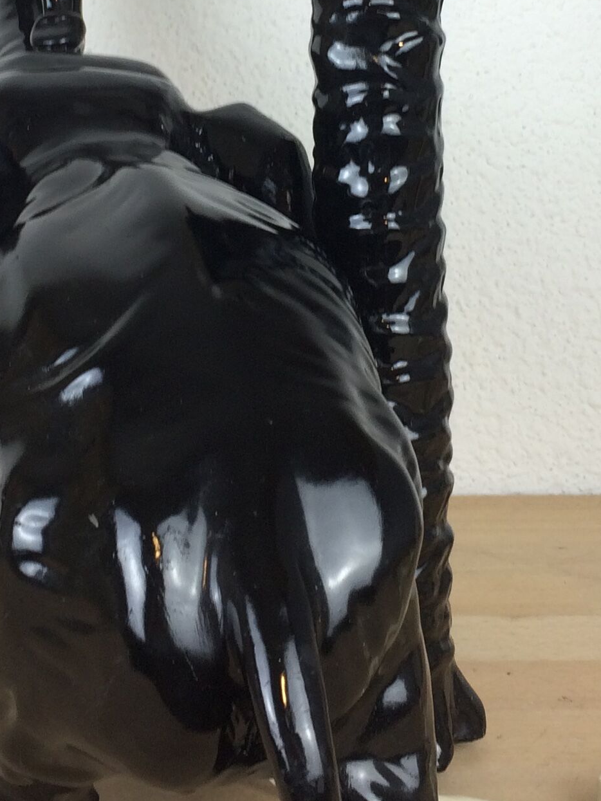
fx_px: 1759
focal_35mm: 76
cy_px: 104
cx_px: 290
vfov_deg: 25.0
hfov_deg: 19.4
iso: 32
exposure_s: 1/50
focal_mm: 4.15
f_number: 2.2
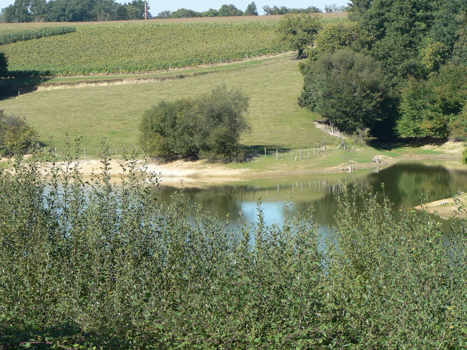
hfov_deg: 10.9
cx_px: 234
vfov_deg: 8.2
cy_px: 175
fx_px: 2455
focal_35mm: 182
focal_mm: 30.4
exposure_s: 1/400
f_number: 4.5
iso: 100
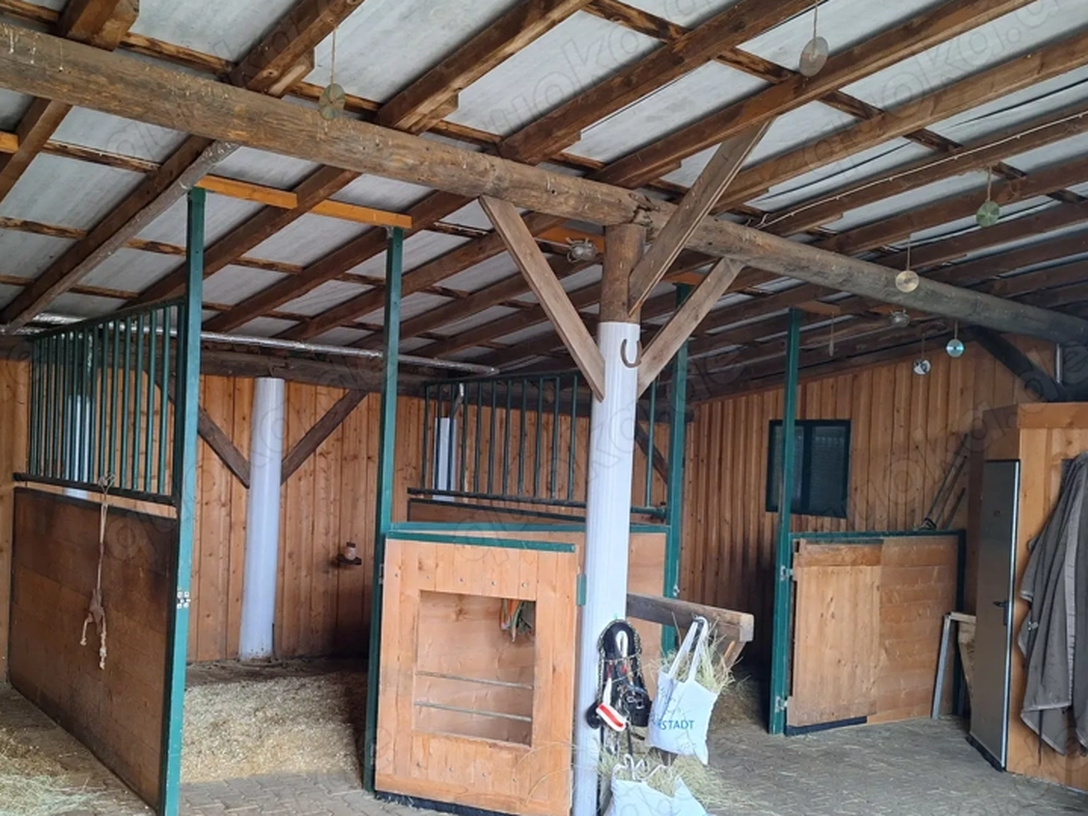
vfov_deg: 44.0
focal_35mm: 32
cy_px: 469
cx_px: 431
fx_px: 1006
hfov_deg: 56.4
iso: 320
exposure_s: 1/25
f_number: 1.8
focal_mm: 5.54
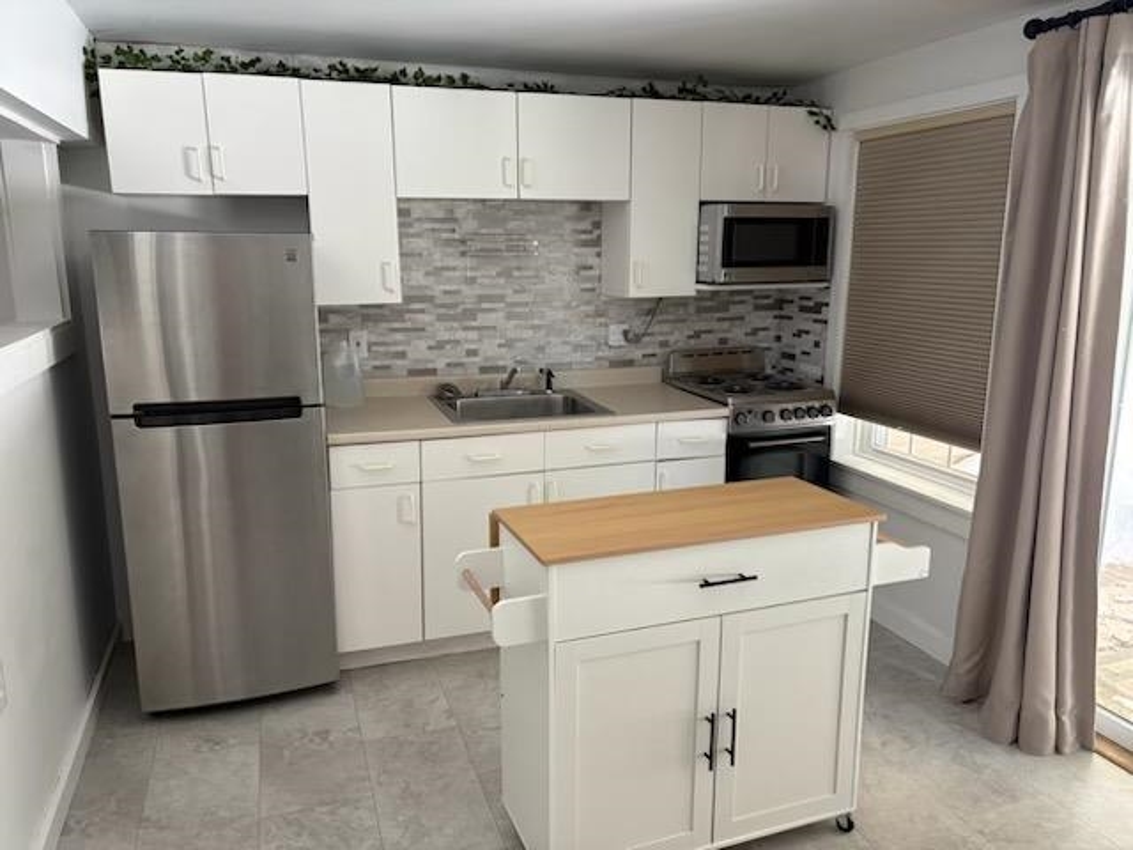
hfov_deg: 67.3
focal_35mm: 26
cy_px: 425
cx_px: 566
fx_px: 851
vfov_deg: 53.1
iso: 125
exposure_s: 1/75
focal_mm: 5.96
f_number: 1.6
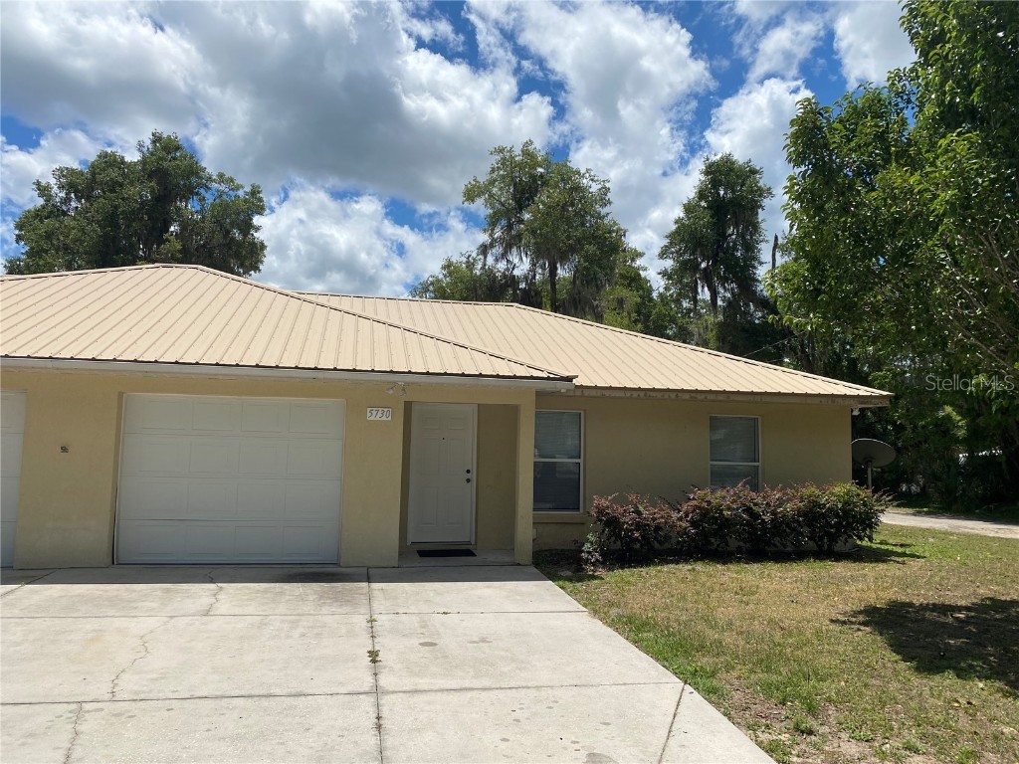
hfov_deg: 67.3
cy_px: 382
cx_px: 510
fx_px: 765
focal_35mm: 26
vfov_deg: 53.1
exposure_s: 1/5747
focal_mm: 4.25
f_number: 1.8
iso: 32
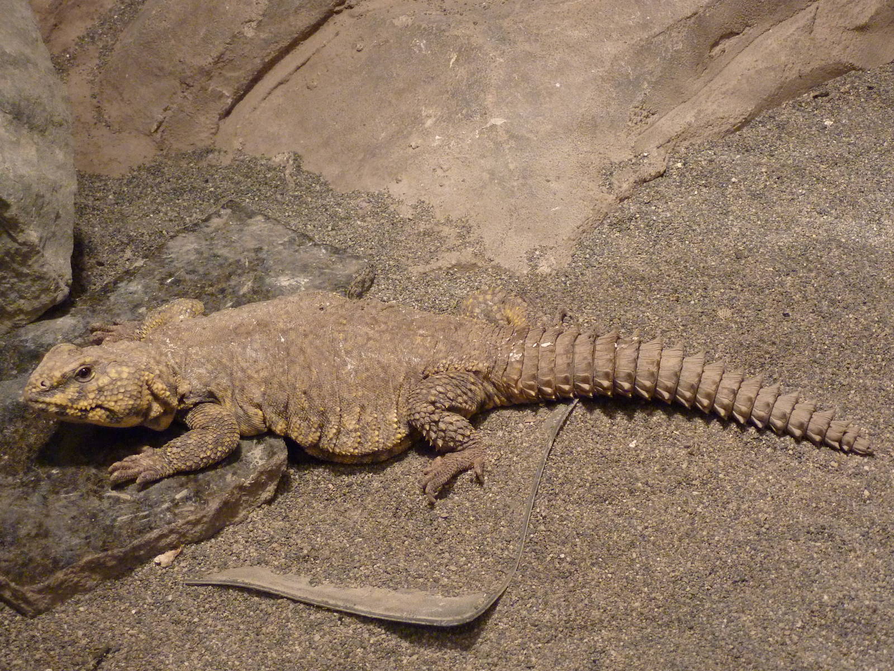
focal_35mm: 55
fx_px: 1420
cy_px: 336
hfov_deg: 34.9
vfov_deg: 26.6
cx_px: 447
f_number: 3.9
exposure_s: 1/40
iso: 400
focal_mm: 9.1
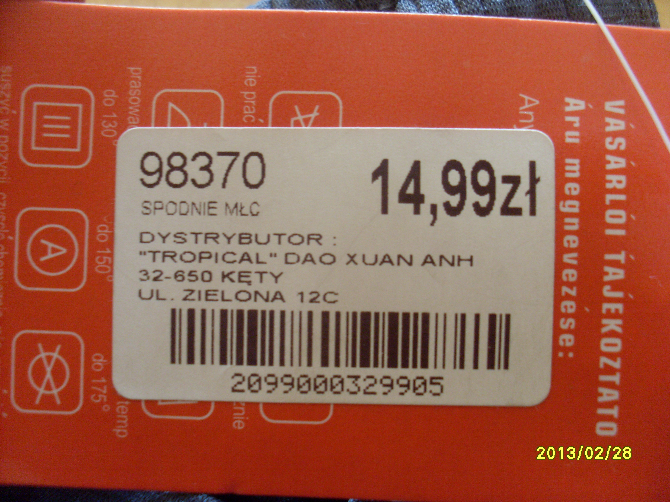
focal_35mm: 38
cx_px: 335
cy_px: 251
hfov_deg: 49.0
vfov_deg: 37.7
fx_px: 735
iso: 200
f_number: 3
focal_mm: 6.3
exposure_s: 1/45
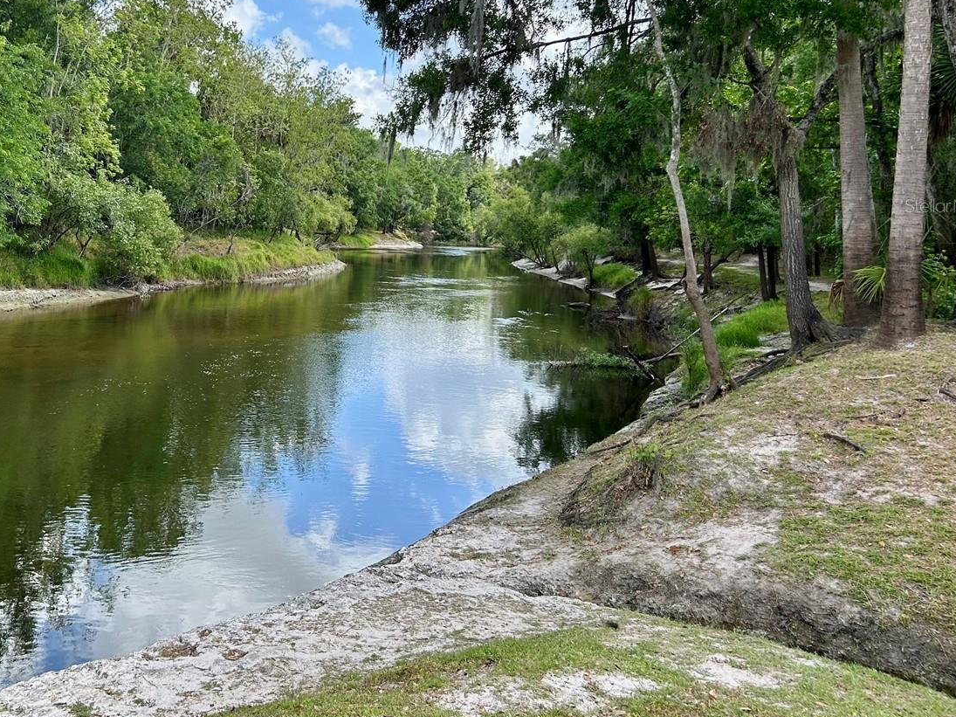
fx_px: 1049
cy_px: 205
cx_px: 289
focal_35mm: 38
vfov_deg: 37.1
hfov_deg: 47.8
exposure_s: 1/1901
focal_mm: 5.7
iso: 50
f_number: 1.5
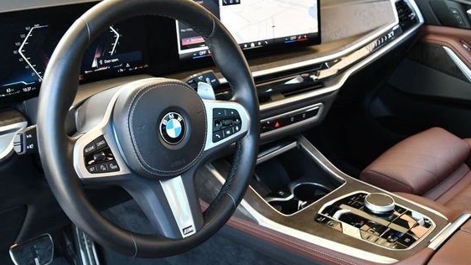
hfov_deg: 47.3
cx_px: 210
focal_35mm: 43
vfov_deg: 27.7
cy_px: 135
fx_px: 537
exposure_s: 1/125
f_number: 3.5
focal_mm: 18
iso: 800
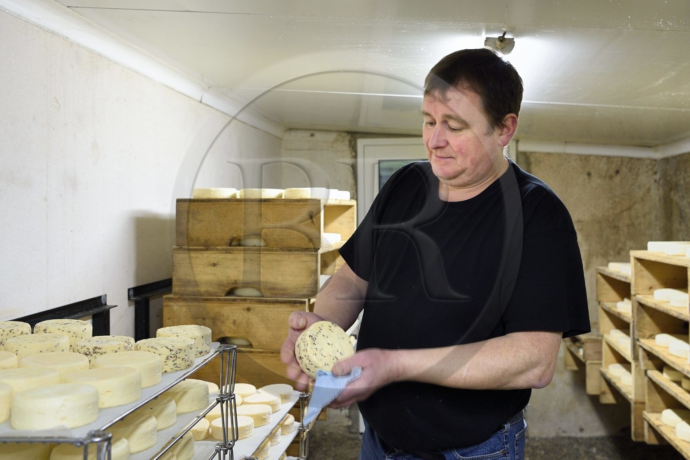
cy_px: 230
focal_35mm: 34
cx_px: 345
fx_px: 651
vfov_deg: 38.9
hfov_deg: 55.8
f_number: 5
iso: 1600
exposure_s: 1/60
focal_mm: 34
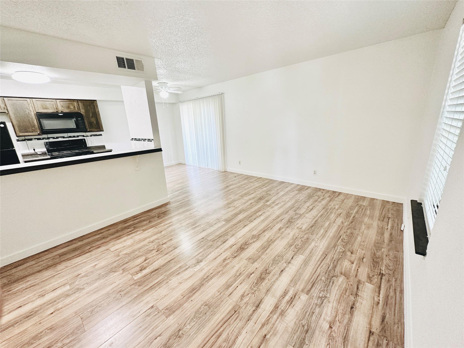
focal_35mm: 14
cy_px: 174
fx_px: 188
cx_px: 232
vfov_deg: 85.7
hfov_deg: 102.1
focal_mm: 2.22
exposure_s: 1/60
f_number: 2.2
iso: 160
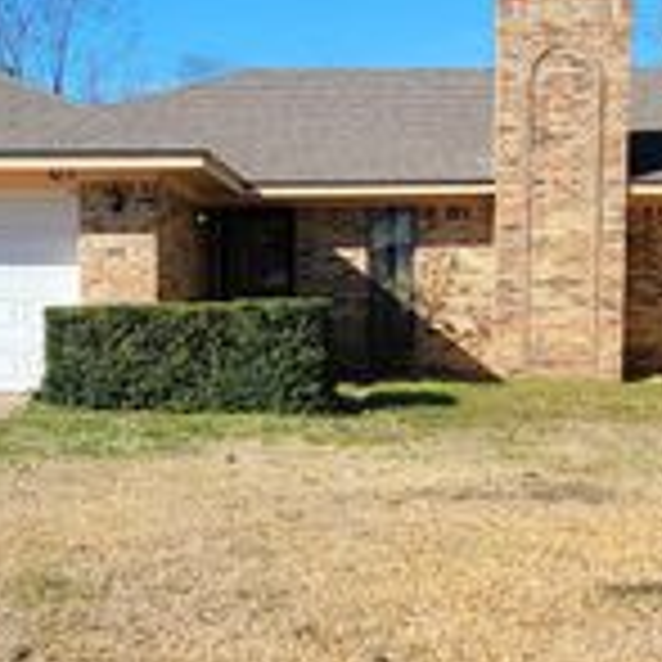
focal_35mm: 72
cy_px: 444
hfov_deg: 24.0
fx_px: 1558
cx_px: 306
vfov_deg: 23.9
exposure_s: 1/909
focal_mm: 6.7
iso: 16
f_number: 1.8
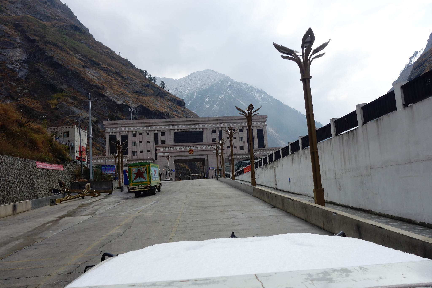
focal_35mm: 28
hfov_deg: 65.5
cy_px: 144
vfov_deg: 46.4
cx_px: 216
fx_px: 336
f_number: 5.6
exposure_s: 1/400
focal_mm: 10.4
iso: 125
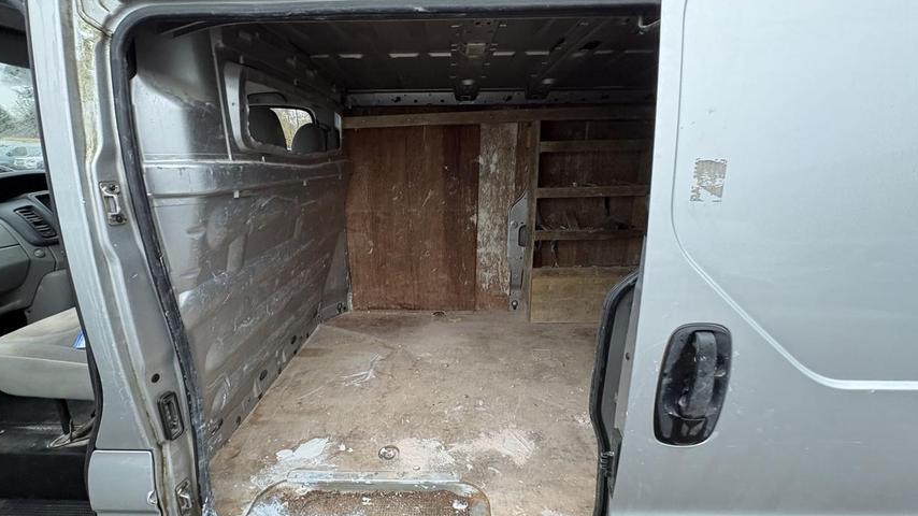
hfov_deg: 99.3
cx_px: 439
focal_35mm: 16
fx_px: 389
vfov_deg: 67.0
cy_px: 267
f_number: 2.2
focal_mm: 2.22
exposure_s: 1/60
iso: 250
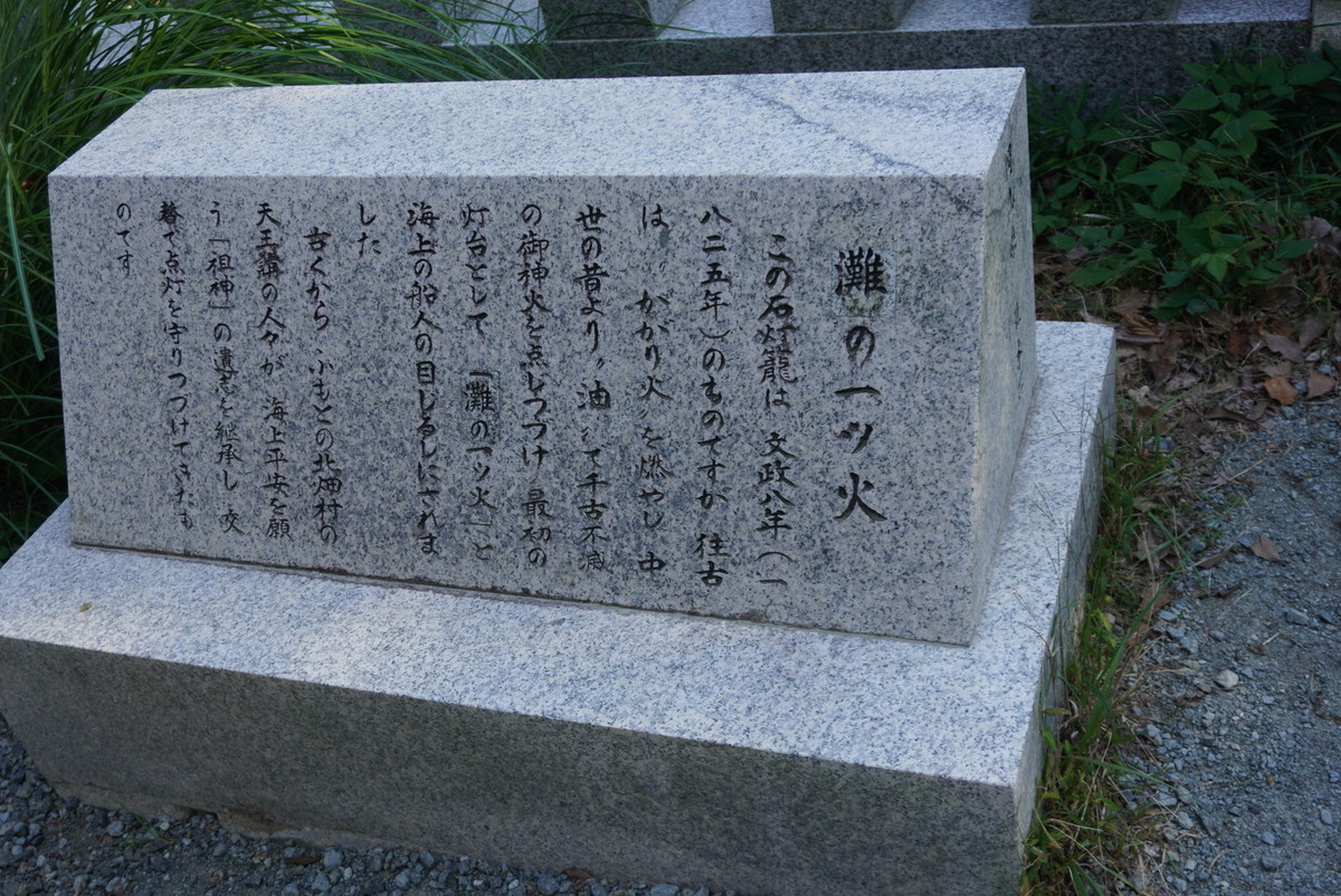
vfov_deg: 34.3
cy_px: 448
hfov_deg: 49.5
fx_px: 1454
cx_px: 670
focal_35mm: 39
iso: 160
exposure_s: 1/160
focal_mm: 26
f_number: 4.5
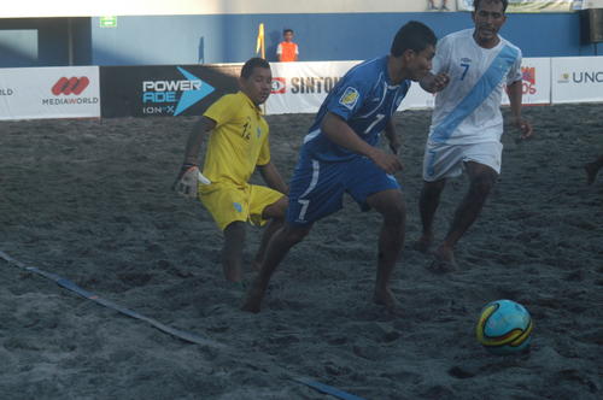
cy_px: 200
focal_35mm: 105
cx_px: 302
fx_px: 1756
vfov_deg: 13.0
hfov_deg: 19.5
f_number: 6.3
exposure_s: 1/400
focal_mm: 70
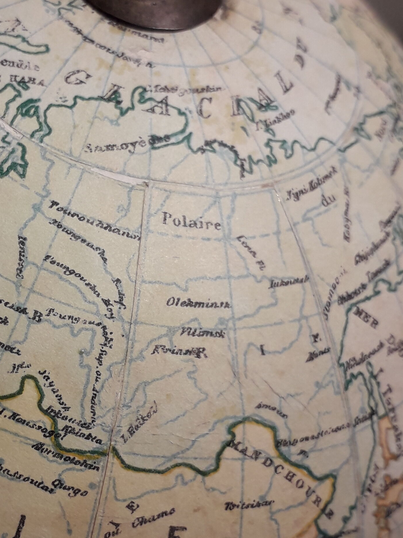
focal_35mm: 60
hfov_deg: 23.5
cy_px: 313
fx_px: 932
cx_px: 16
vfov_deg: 32.1
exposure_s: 1/138
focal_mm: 3.6
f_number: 1.9
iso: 40
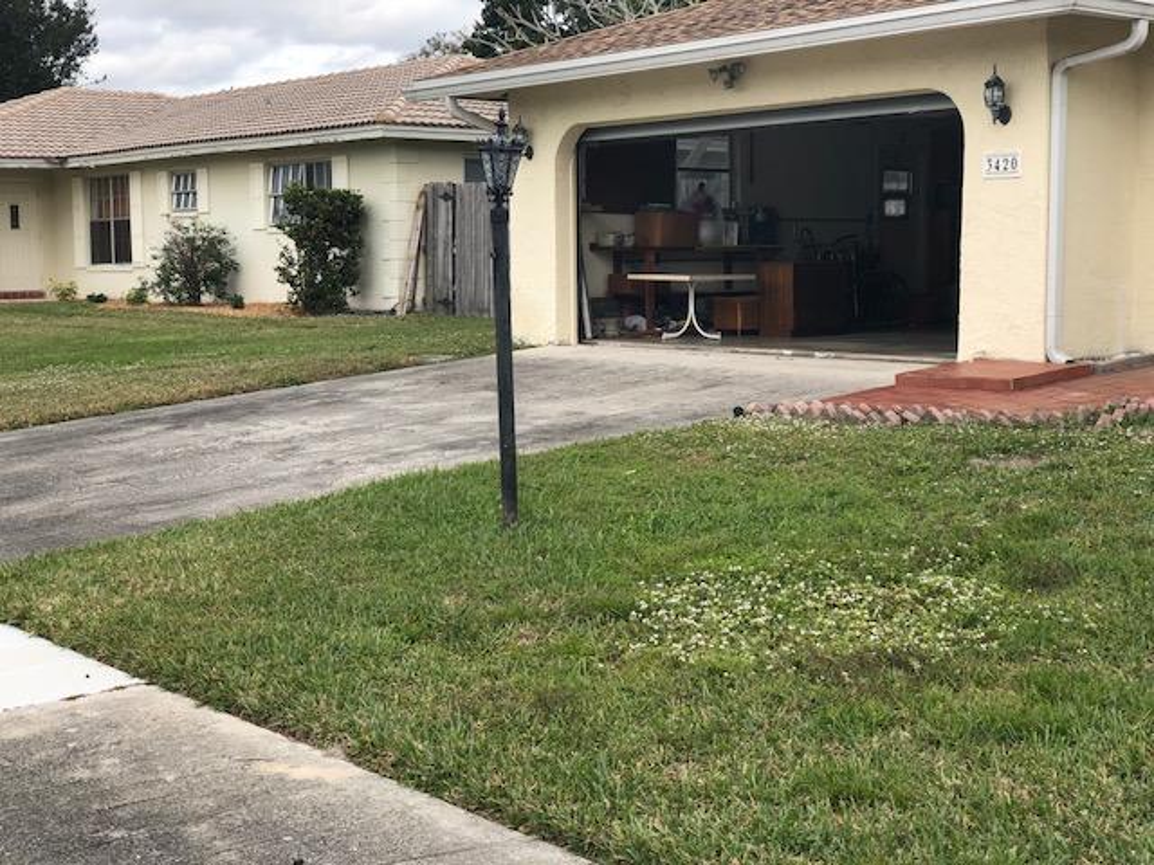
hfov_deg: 36.8
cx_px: 577
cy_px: 432
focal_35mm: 52
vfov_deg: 28.0
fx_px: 1734
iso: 16
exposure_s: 1/355
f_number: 2.4
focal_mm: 6
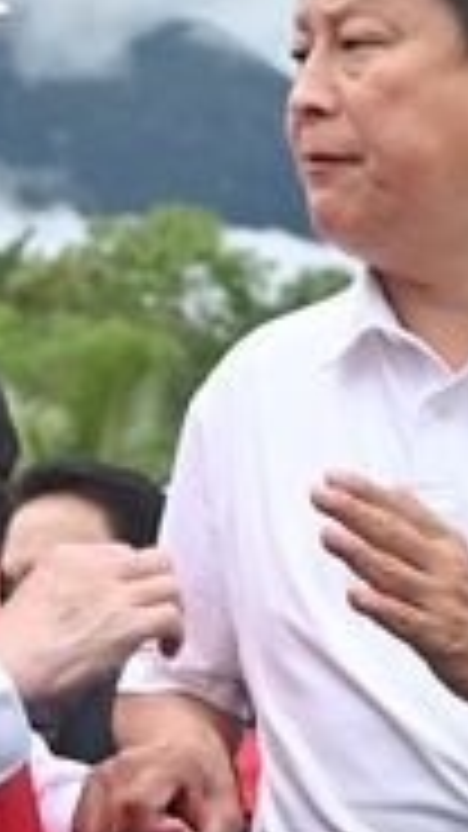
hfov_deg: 8.2
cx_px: 22
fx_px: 3244
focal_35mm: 147
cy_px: 378
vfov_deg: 14.6
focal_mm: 65
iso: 200
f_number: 5.6
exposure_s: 1/250
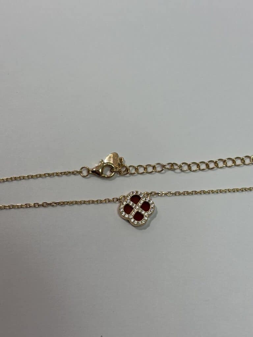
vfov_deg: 36.8
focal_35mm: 52
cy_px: 168
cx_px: 126
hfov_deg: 28.0
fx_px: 507
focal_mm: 5.96
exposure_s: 1/100
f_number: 1.6
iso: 40
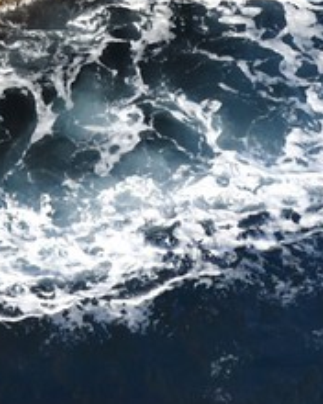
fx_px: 16287
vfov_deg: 1.4
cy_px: -938
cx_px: -108
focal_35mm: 1363
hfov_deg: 1.1
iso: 800
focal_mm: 200
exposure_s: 1/1250
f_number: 8
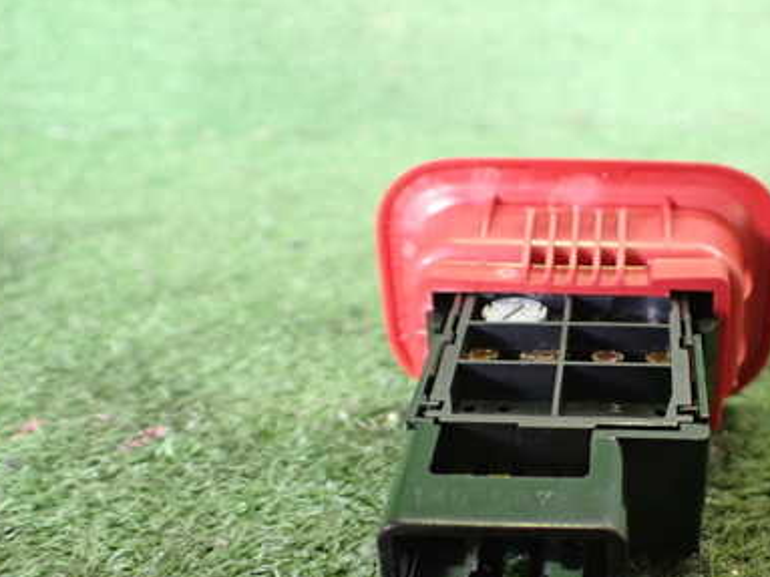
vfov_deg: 30.6
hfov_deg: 39.4
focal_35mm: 47
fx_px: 1045
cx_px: 575
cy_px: 400
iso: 800
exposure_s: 1/40
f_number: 2.3
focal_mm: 5.4
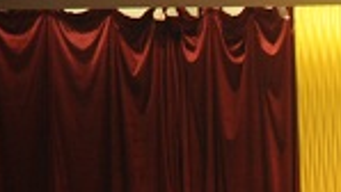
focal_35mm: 148
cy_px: 414
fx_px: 1339
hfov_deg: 13.5
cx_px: 545
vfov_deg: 7.8
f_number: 2.8
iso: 1600
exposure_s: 1/60
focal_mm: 38
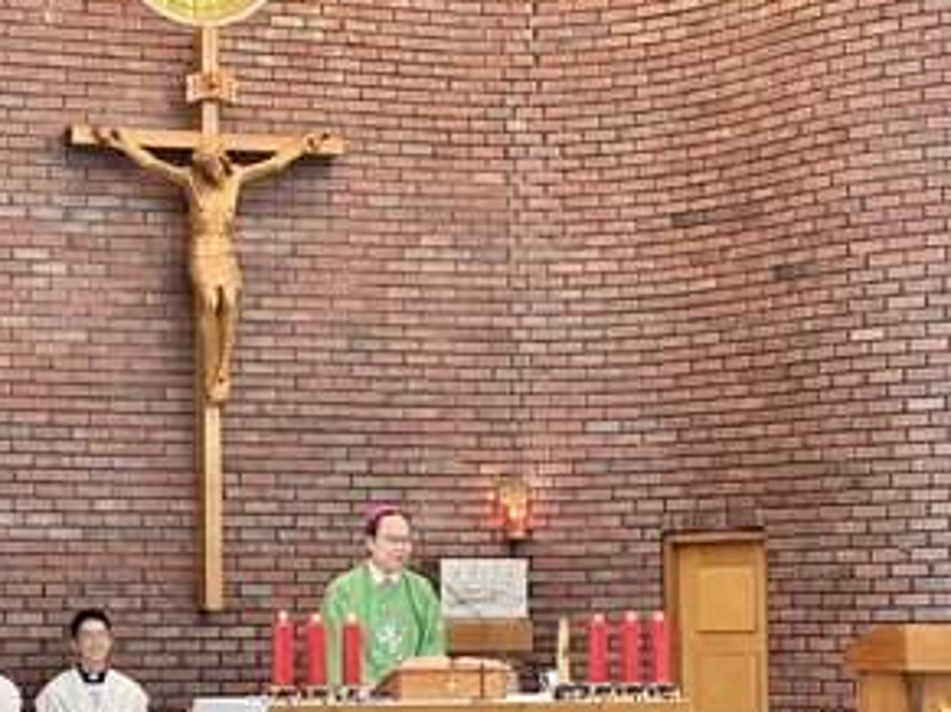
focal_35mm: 106
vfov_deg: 13.9
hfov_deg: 18.5
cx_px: 376
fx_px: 2911
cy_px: 441
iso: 500
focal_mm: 9
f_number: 2.8
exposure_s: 1/60
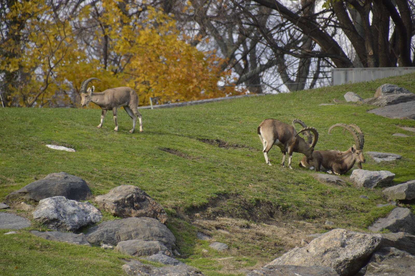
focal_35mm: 375
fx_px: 4319
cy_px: 138
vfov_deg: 3.7
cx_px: 208
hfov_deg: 5.5
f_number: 6.3
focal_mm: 250
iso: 400
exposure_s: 1/640
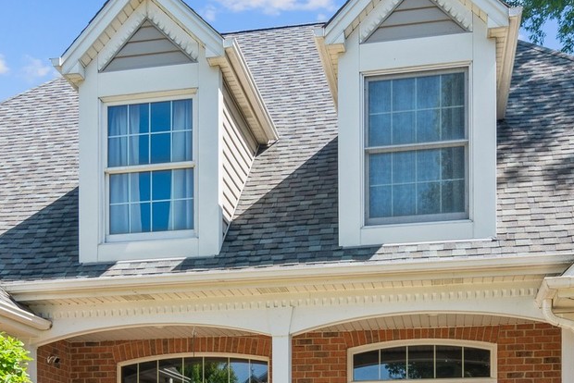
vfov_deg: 26.4
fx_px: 750
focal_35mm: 47
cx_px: 298
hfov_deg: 41.9
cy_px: 425
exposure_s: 1/60
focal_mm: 12
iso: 100
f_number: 9
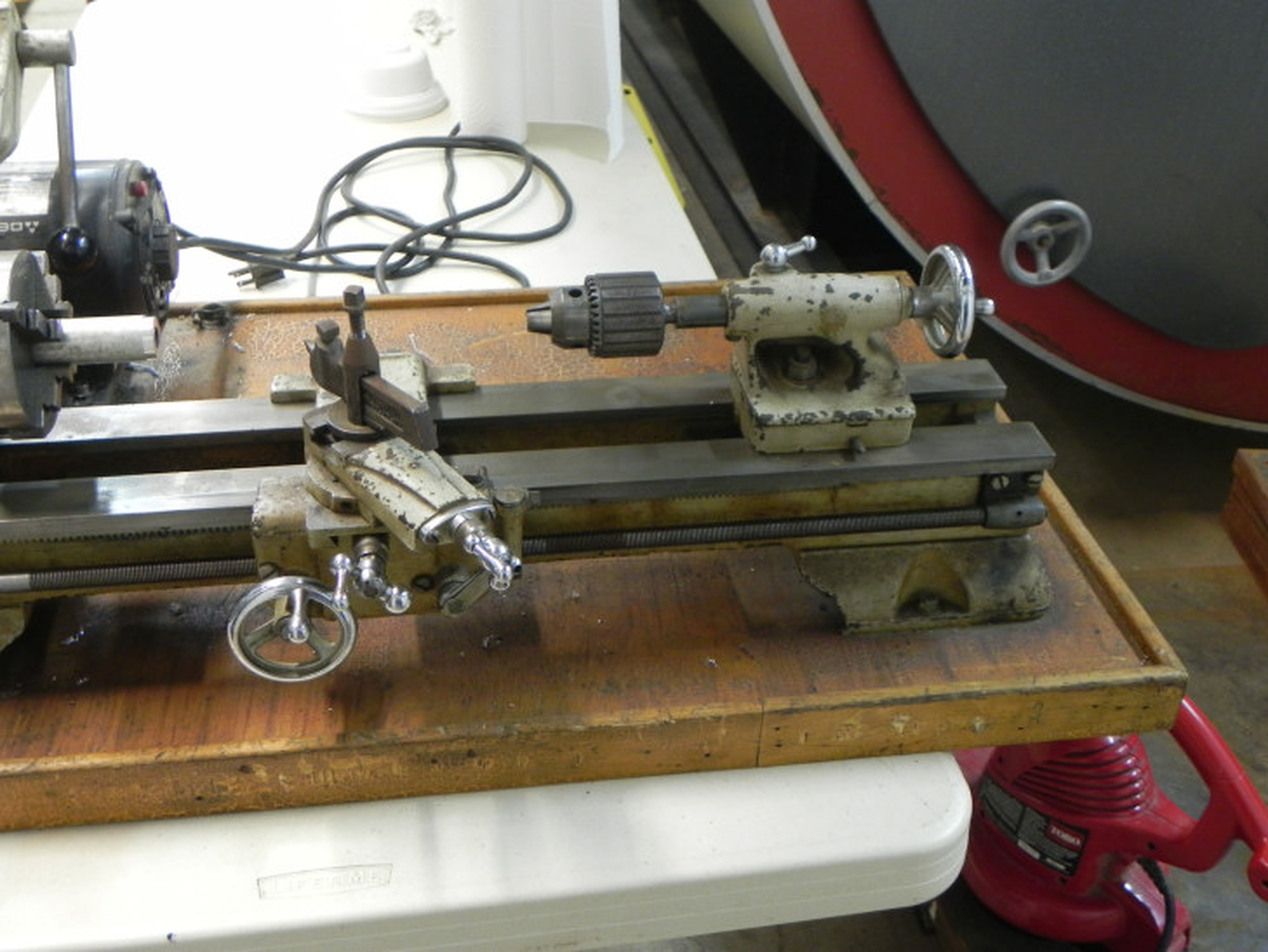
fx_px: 1356
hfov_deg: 50.1
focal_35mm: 37
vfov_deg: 38.7
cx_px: 634
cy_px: 476
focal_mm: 6.6
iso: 400
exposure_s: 1/10.7
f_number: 3.2
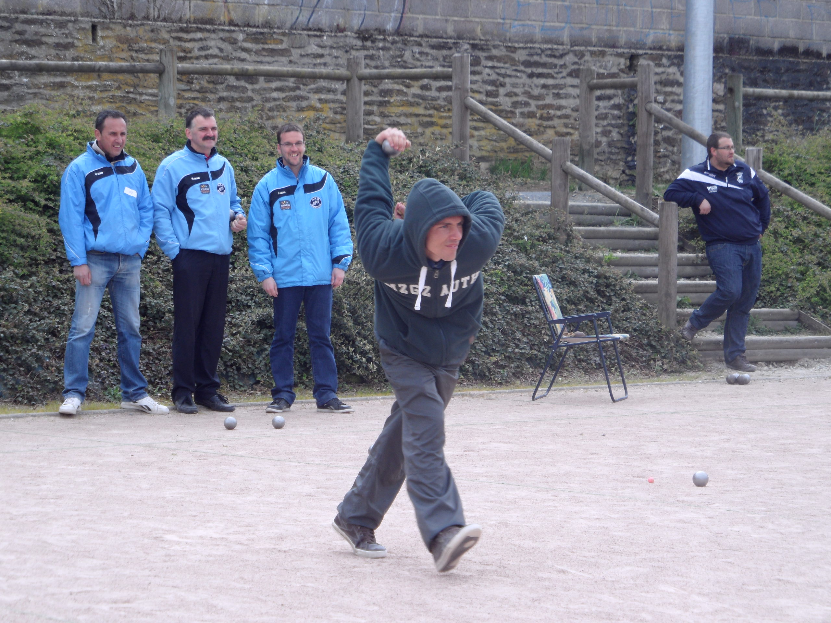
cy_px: 312
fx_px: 2881
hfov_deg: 16.4
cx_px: 416
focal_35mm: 120
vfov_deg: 12.3
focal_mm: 20
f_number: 4.4
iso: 80
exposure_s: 1/250
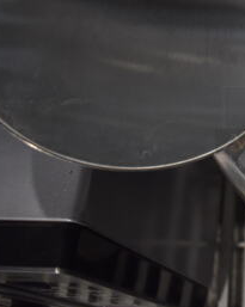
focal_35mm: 67
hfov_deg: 20.1
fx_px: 608
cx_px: 349
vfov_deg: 28.1
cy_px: 91
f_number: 3.5
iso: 1000
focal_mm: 20
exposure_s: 1/125
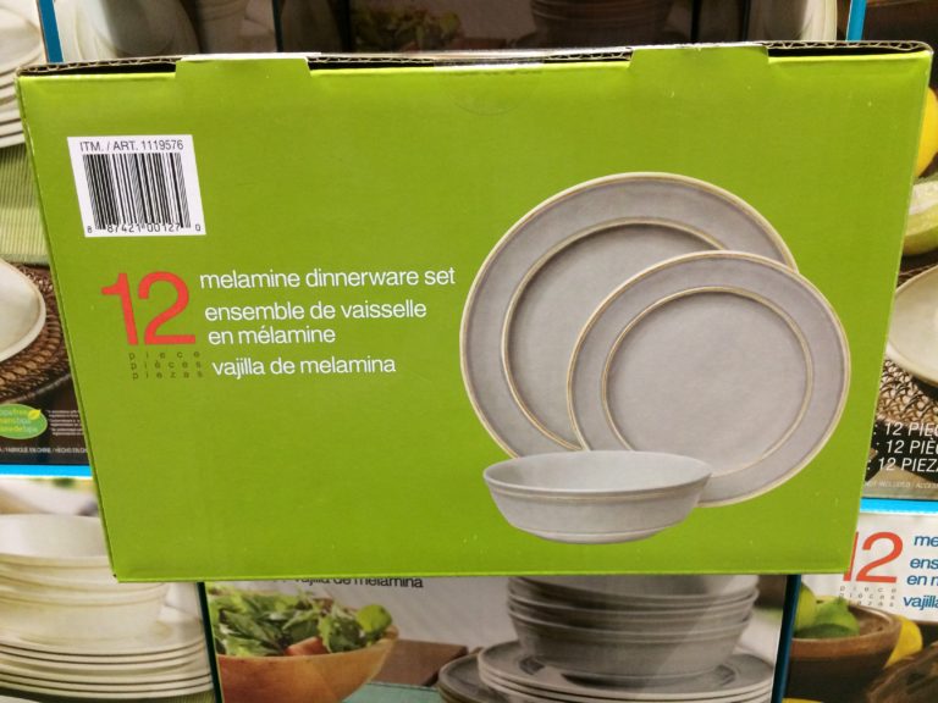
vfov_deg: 48.2
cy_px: 352
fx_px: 786
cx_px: 469
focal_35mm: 29
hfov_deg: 61.7
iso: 200
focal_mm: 4.15
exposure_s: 1/30
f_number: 2.2
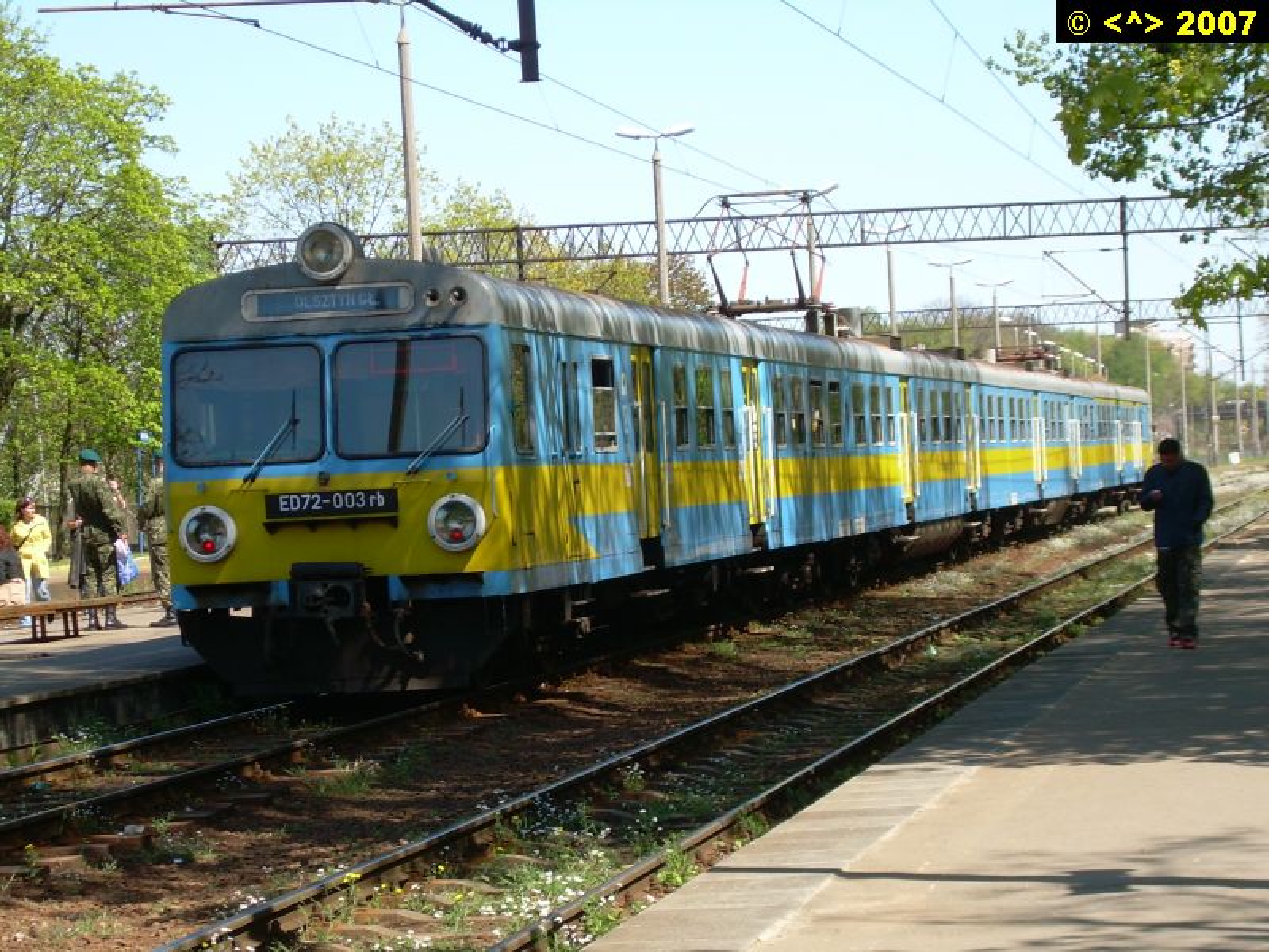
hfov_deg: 17.9
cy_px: 476
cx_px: 634
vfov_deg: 13.5
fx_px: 4033
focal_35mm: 110
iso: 50
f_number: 4.9
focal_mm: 18.9
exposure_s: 1/193
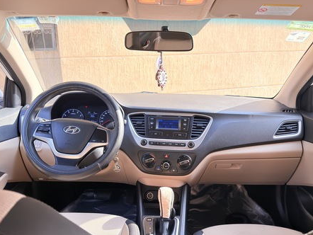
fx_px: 280
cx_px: 152
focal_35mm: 31
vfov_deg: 45.5
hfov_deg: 58.3
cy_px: 120
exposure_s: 1/402
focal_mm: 6.76
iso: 64
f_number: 1.78
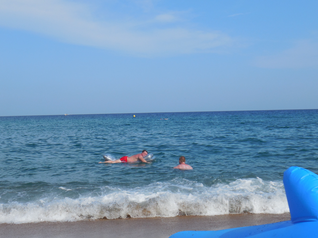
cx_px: 159
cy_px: 119
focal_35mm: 56
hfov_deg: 34.3
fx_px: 514
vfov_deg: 26.1
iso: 125
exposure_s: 1/1000
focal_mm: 10
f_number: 5.2
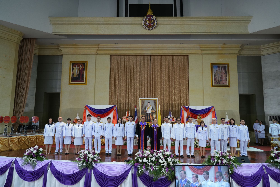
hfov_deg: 69.4
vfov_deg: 49.5
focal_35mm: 26
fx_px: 202
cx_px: 140
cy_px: 94
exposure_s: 1/125
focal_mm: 26
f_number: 4
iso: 1600
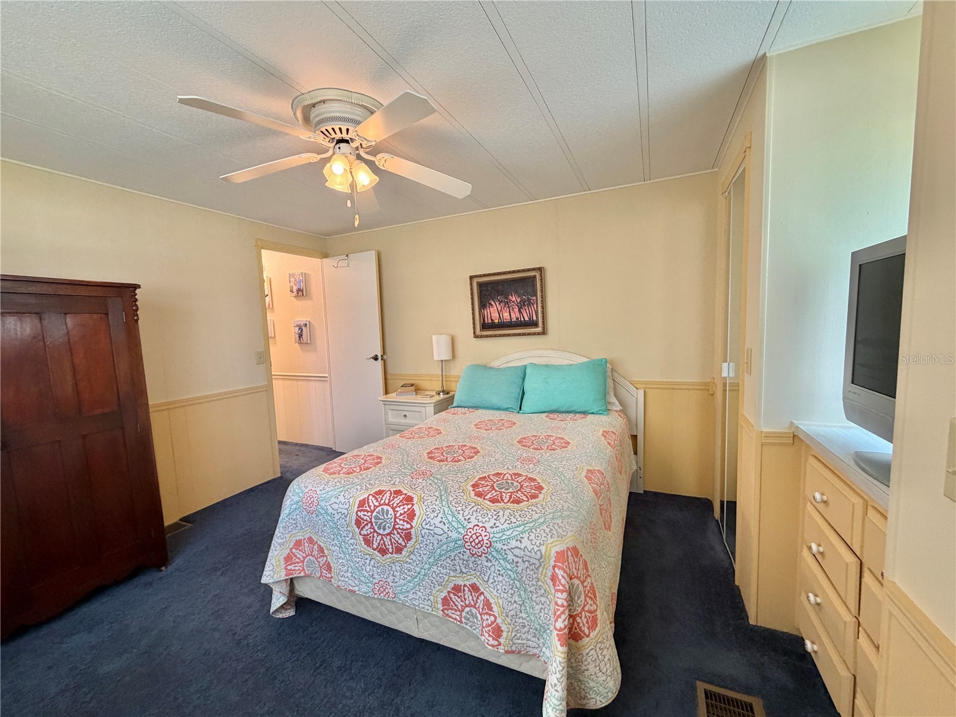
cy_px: 358
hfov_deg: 102.1
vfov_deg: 85.7
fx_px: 387
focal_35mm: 14
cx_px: 478
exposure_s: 1/60
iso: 250
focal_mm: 2.22
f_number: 2.2
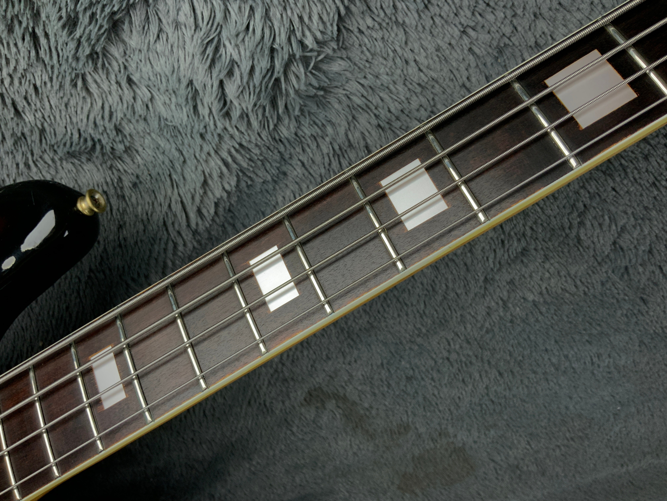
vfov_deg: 48.2
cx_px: 334
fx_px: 559
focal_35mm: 29
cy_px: 250
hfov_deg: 61.7
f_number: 1.8
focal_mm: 3
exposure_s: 1/100
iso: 32
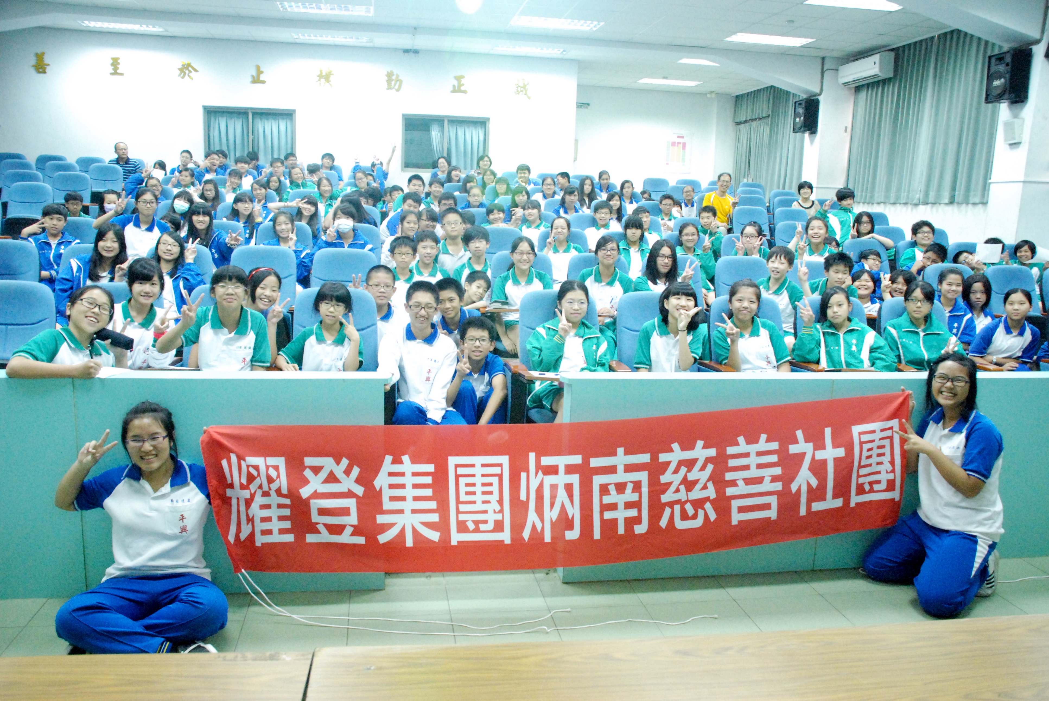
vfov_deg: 43.7
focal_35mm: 30
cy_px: 350
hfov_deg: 61.9
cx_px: 524
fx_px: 875
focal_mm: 20
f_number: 3.8
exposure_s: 1/60
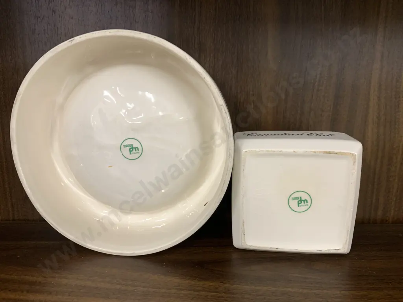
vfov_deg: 53.1
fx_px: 303
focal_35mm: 26
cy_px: 151
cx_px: 202
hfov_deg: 67.3
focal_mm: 4.25
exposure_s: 1/50
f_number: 1.8
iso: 100
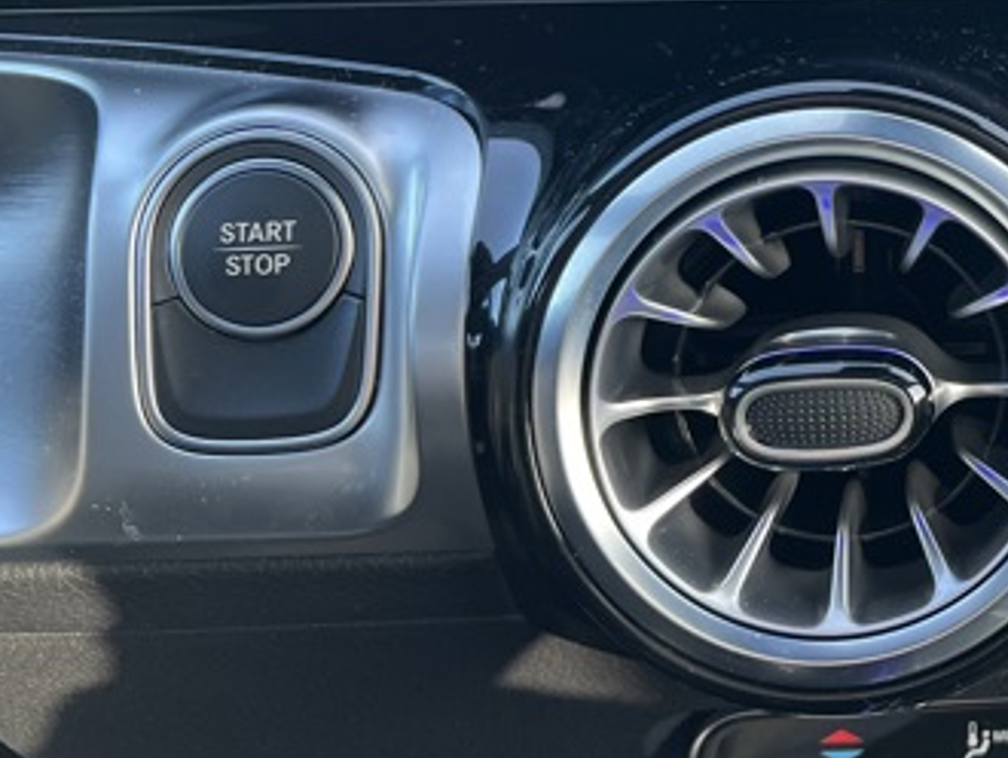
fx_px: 1836
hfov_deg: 27.1
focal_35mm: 63
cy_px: 73
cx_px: 1210
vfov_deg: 22.7
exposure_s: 1/121
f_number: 1.5
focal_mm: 5.7
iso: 50
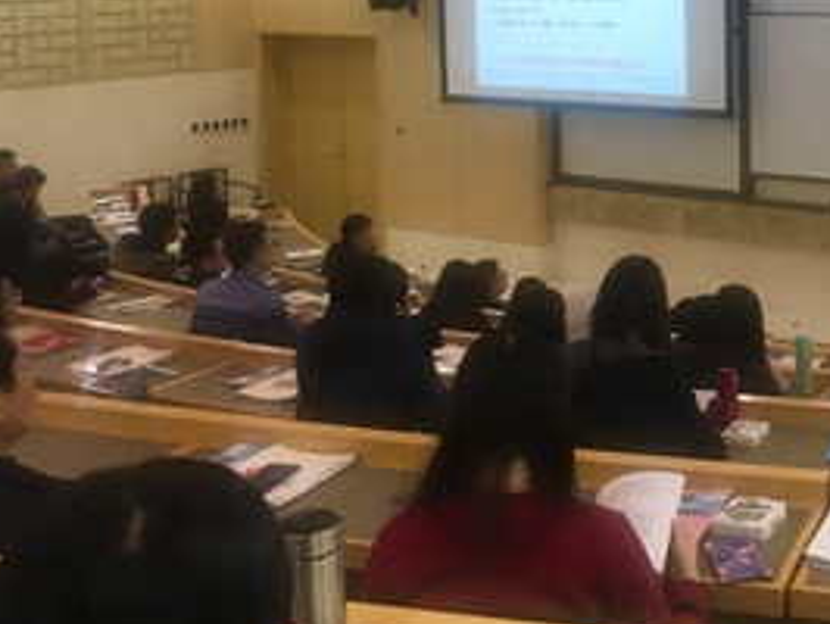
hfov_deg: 30.6
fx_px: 1440
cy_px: 64
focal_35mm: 60
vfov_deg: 23.8
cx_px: 755
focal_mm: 4.15
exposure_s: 1/33
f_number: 2.2
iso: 40
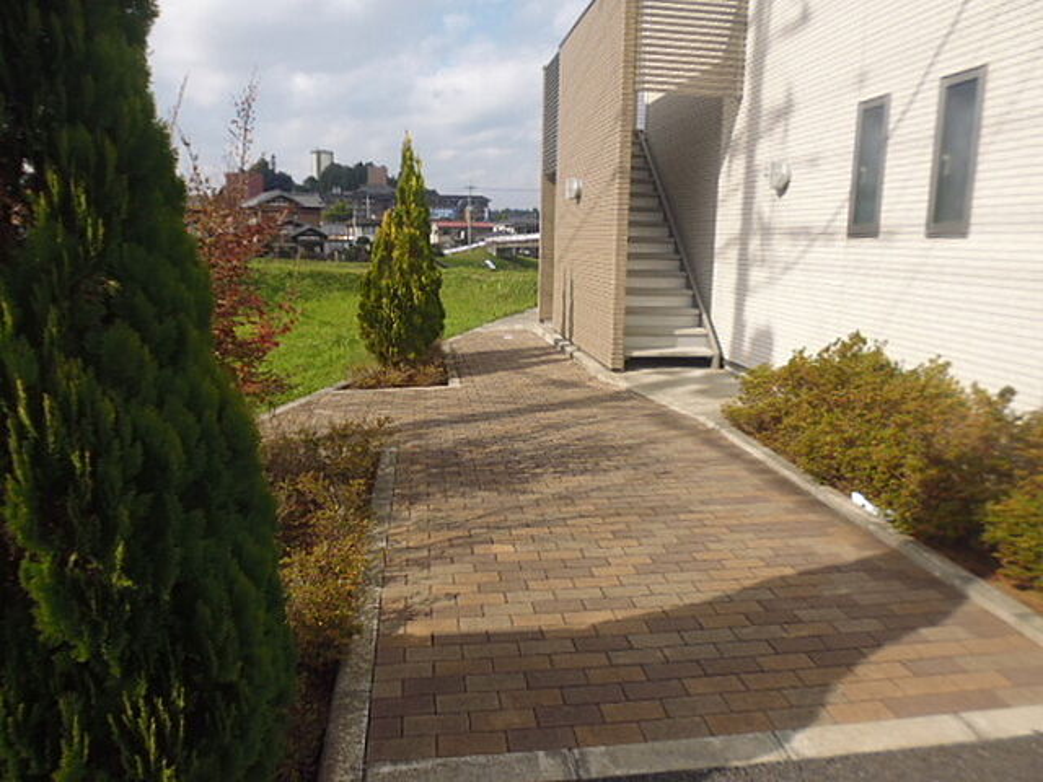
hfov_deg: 71.6
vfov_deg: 56.8
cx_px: 522
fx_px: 723
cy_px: 391
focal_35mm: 24
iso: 100
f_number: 9
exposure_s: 1/125
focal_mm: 4.3
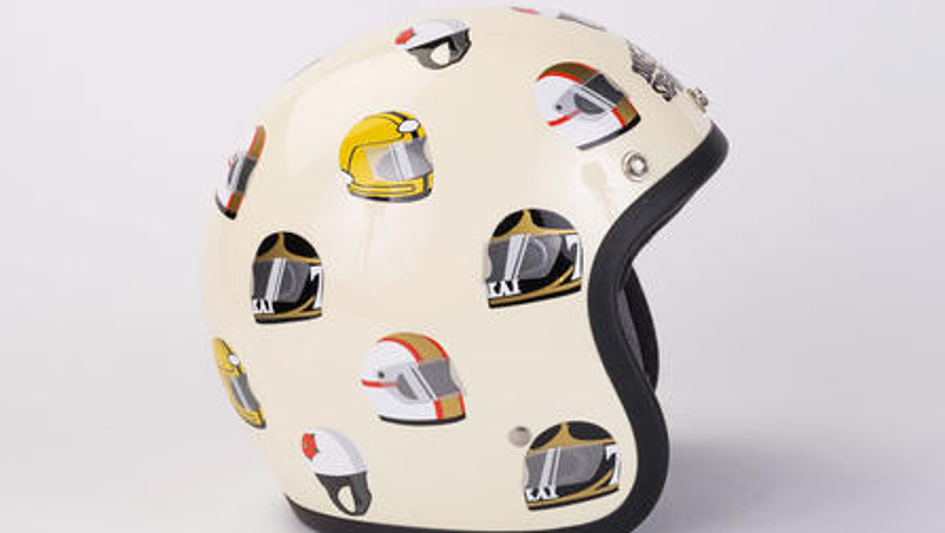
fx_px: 852
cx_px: 474
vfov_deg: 34.7
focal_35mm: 34
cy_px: 275
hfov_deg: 58.0
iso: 50
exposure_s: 1/33
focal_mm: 3.3
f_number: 2.4
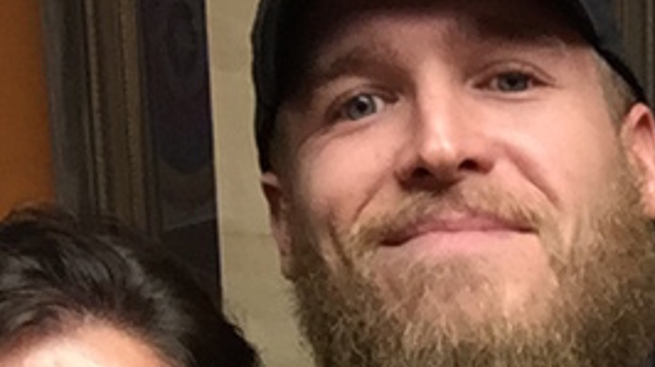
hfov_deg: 16.8
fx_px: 2117
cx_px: 786
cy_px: 724
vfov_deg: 9.3
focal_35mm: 122
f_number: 2.2
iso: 80
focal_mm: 2.65
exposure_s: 1/30
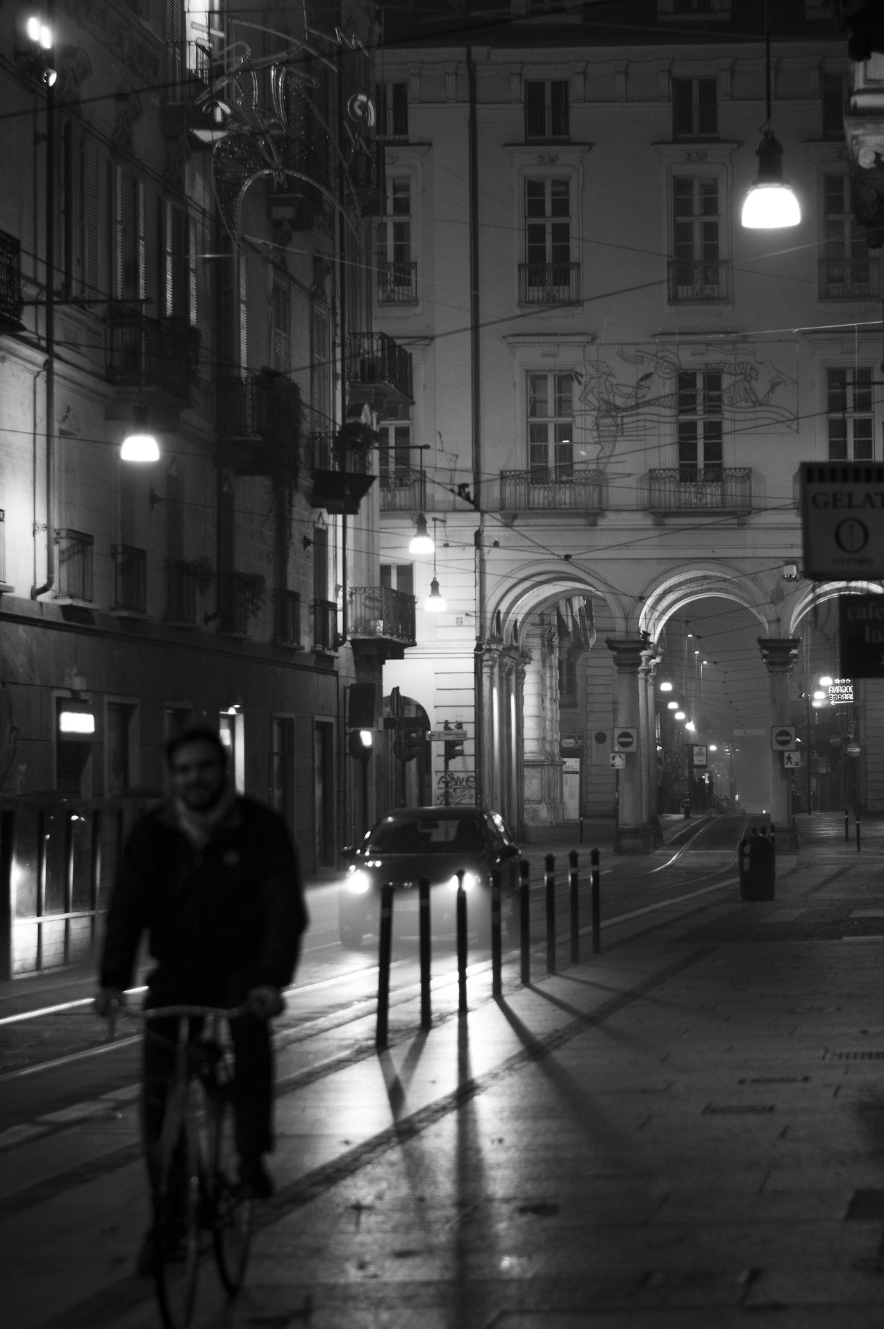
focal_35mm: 94
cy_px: 661
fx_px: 3469
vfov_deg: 21.7
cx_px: 477
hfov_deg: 14.5
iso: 400
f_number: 1.8
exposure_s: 1/125
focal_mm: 50
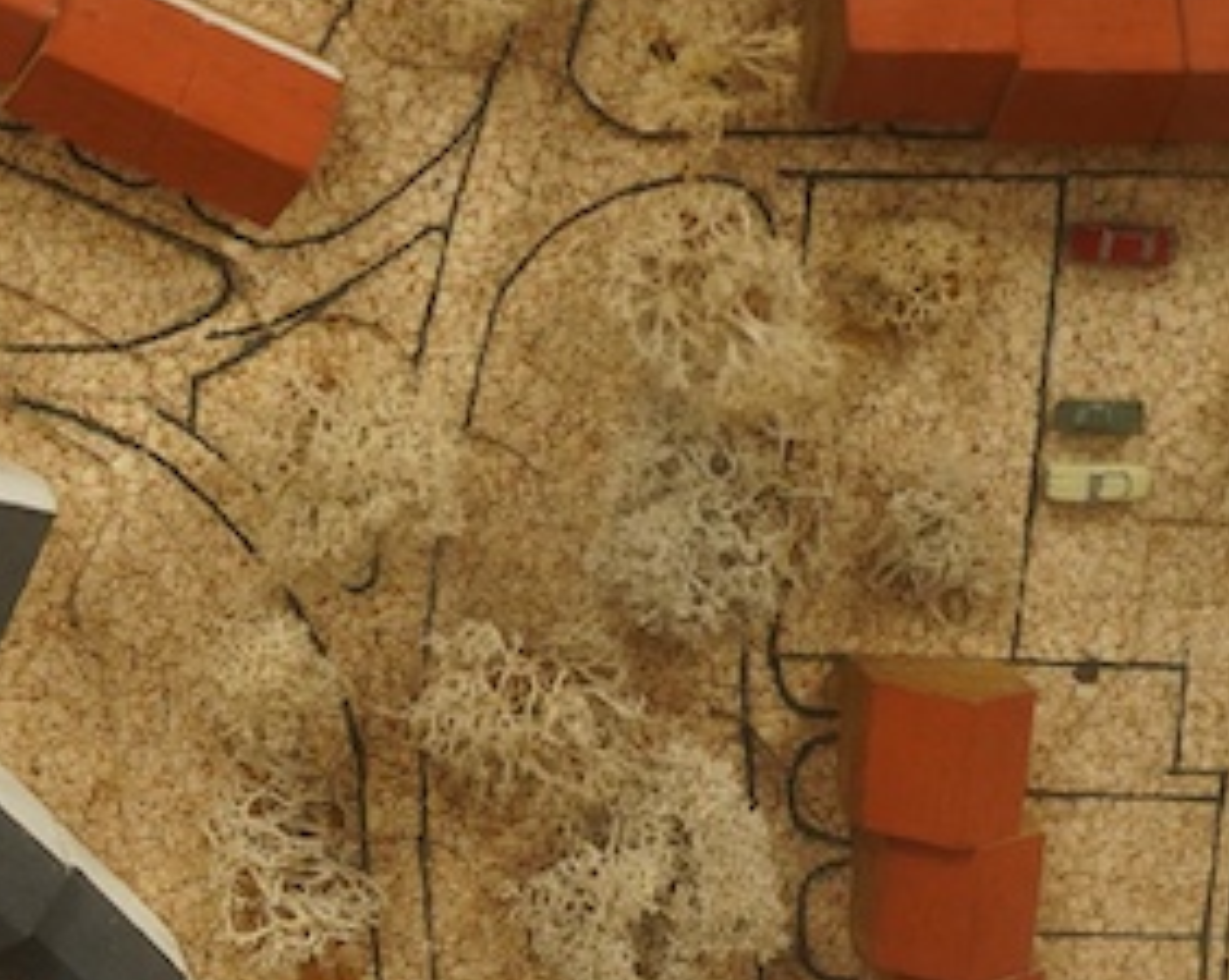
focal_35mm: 135
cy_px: 749
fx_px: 4905
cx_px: -619
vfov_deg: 11.4
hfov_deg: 13.5
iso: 1250
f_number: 3.5
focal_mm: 30
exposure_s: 1/125
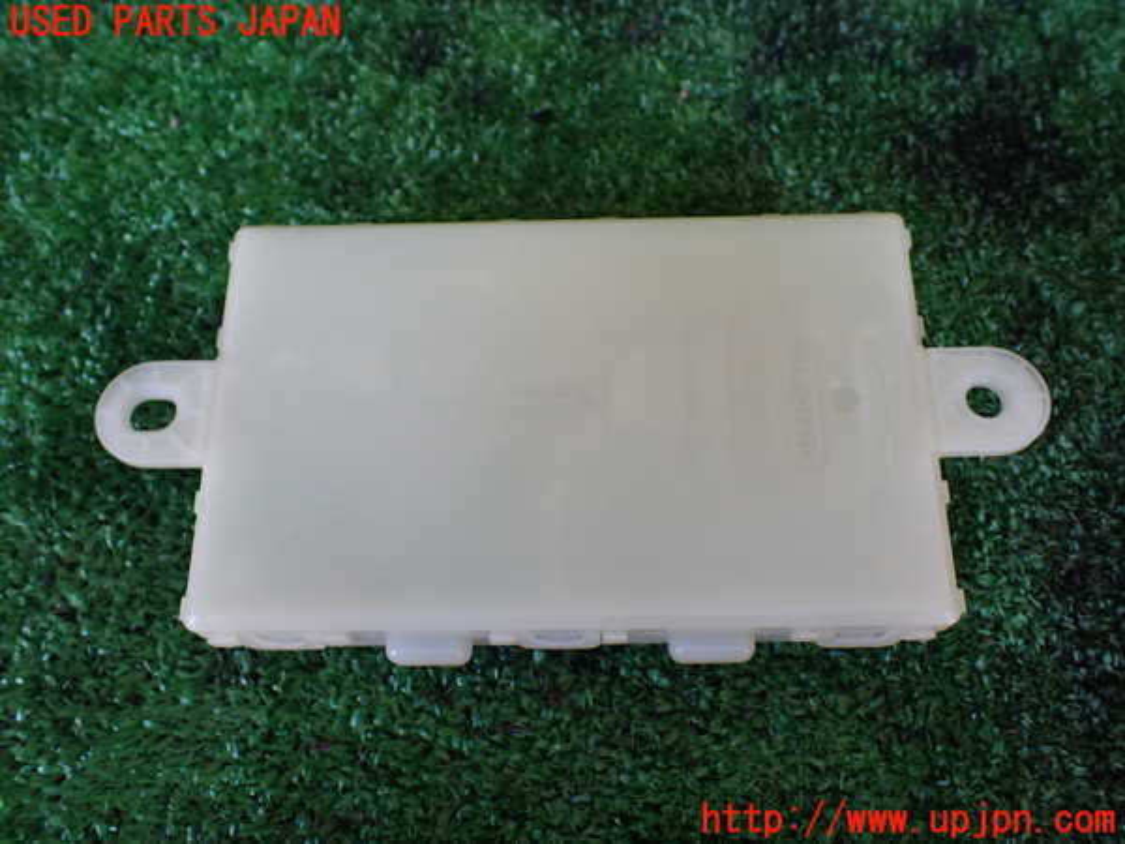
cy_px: 422
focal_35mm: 30
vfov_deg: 46.8
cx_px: 562
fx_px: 975
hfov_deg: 60.0
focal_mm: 5.4
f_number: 2.3
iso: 500
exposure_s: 1/125
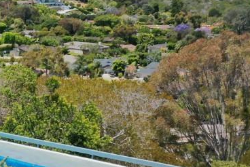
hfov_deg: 23.5
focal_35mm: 76
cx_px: -77
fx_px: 528
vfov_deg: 17.9
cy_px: 106
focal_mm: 10.26
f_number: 5.6
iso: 200
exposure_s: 1/320
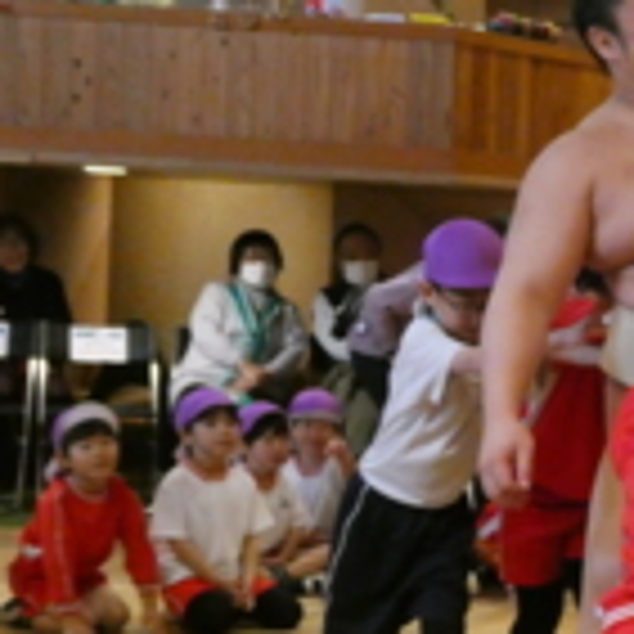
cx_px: 760
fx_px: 1823
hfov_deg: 18.7
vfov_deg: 19.7
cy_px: 418
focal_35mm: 88
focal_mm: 7.2
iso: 1600
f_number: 3.8
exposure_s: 1/60
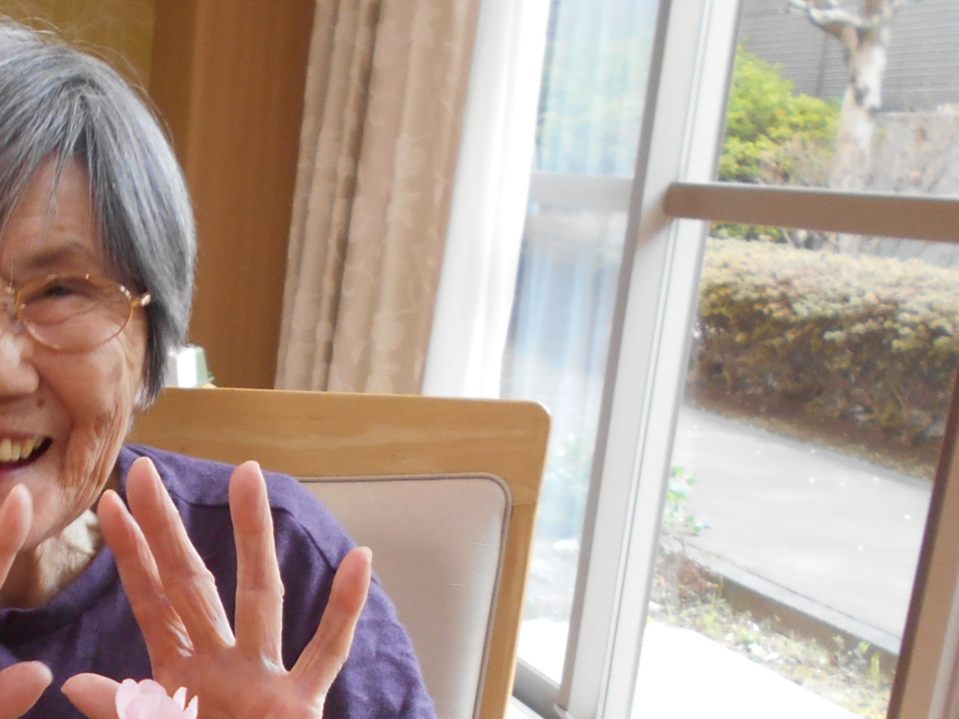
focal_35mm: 64
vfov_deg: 22.1
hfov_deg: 28.8
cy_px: 719
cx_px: 60
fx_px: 1773
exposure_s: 1/30
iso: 180
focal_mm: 4.6
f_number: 3.2
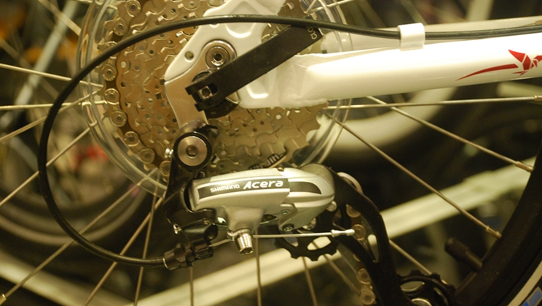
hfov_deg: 23.2
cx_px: 271
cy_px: 179
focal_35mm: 92
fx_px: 1323
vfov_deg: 13.2
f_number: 5.3
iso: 800
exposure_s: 1/15
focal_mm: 58
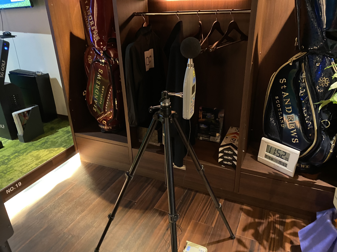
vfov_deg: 53.1
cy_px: 126
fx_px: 253
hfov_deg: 67.3
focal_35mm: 26
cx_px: 168
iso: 800
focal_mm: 4.25
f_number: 1.8
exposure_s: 1/25
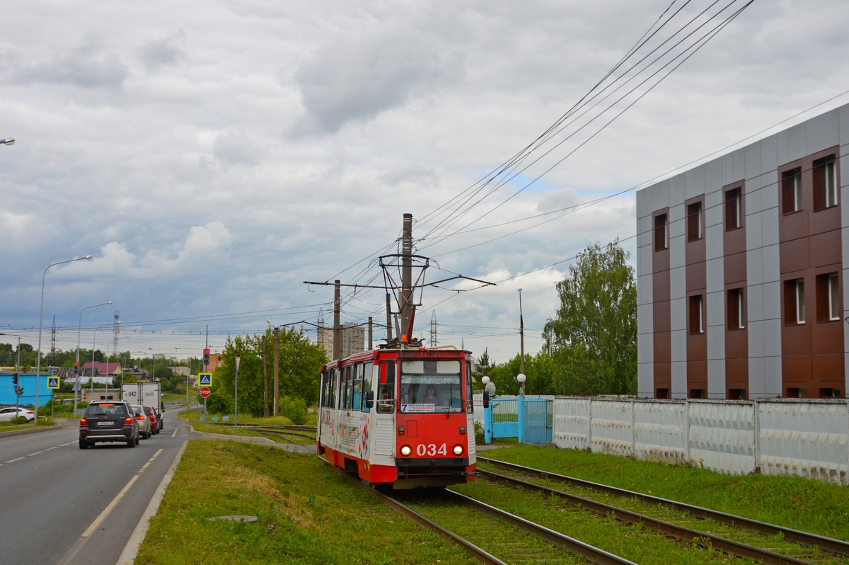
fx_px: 1060
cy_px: 282
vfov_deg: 29.8
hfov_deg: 43.6
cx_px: 424
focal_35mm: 45
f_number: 7.1
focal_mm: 30
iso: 100
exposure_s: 1/200
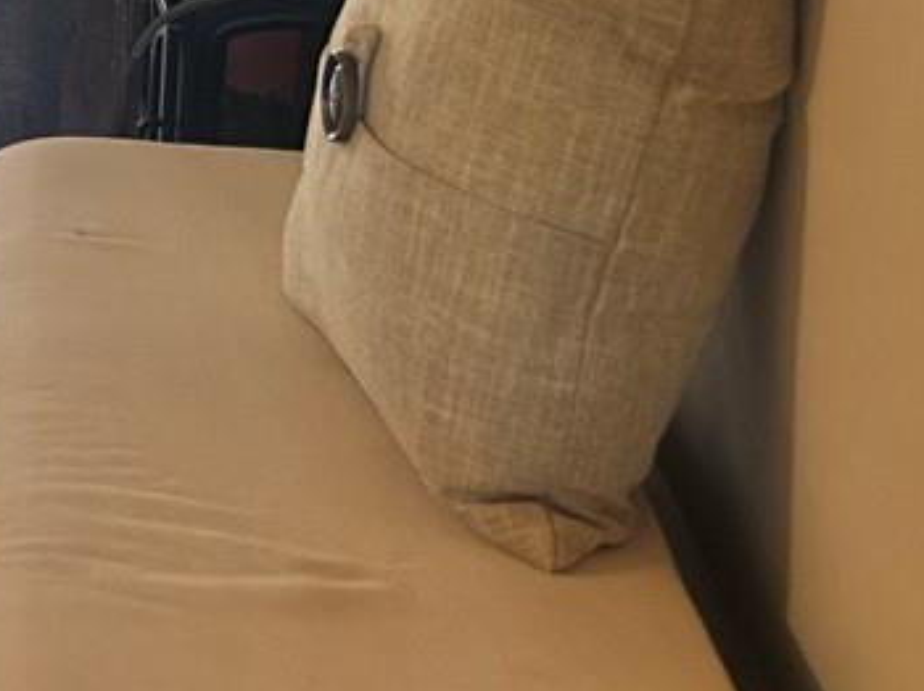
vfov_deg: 11.5
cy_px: -591
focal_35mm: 119
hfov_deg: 13.8
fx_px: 3174
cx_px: -966
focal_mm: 5.7
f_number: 1.5
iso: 100
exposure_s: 1/120
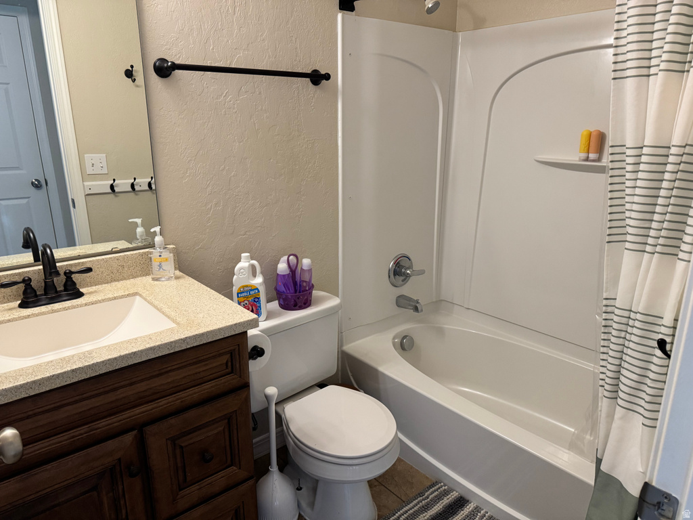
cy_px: 260
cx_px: 346
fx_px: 480
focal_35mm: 24
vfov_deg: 56.8
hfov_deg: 71.6
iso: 400
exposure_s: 1/60
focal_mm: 6.76
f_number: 1.78
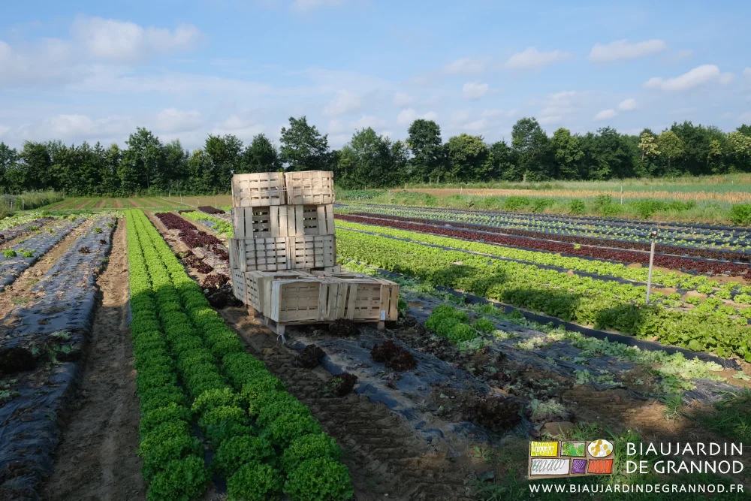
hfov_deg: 67.4
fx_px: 563
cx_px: 376
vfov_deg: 47.9
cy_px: 250
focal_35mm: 27
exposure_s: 1/450
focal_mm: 18
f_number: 8
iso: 320
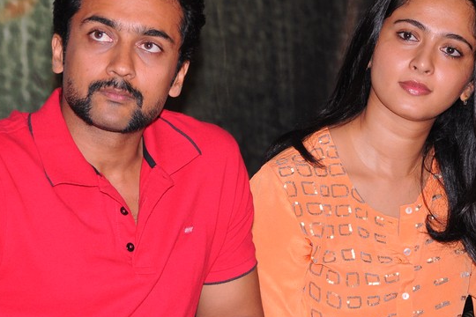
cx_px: 205
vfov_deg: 6.4
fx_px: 2815
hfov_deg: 9.7
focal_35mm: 213
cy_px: 204
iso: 500
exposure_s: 1/125
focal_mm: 75
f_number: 5.3
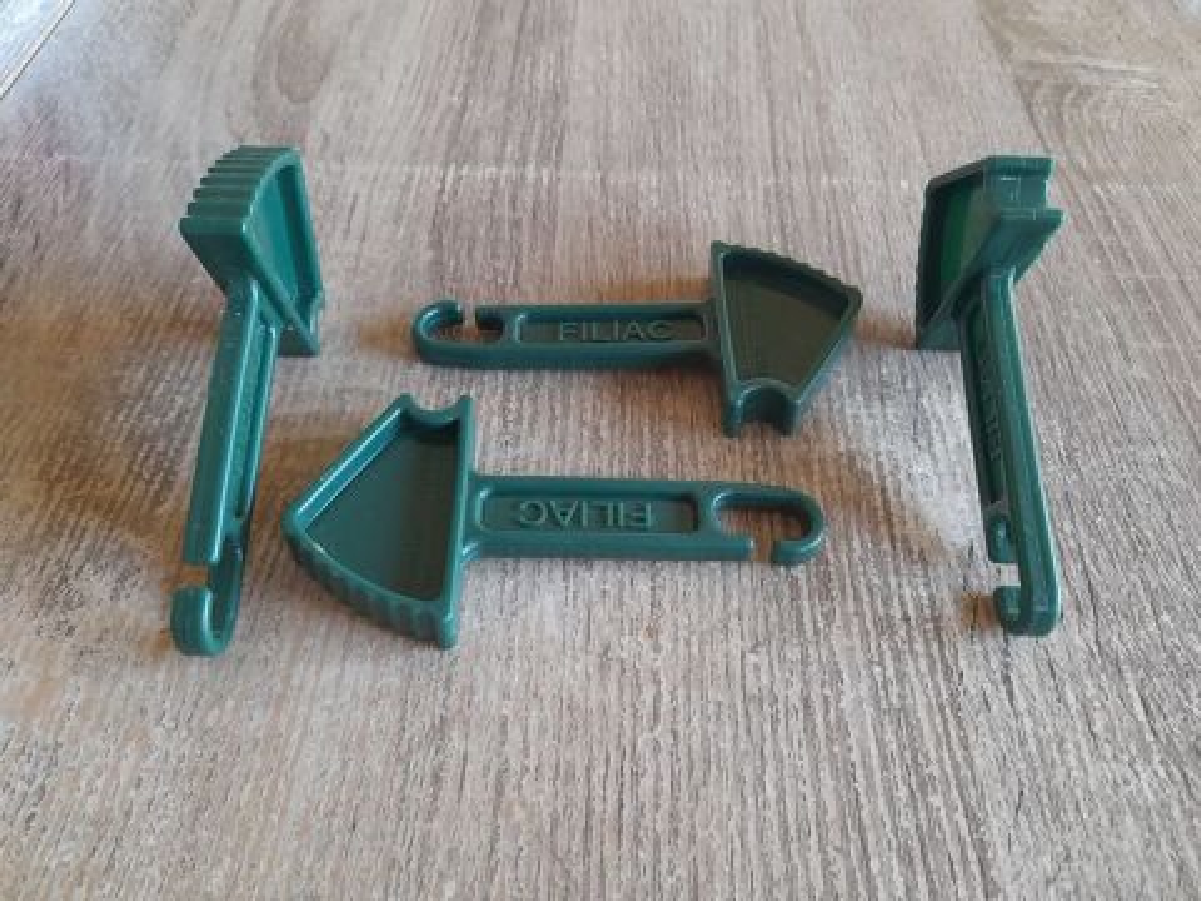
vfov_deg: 54.9
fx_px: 867
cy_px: 450
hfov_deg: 69.4
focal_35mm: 25
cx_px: 600
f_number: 2
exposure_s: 1/40
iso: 320
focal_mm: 4.6
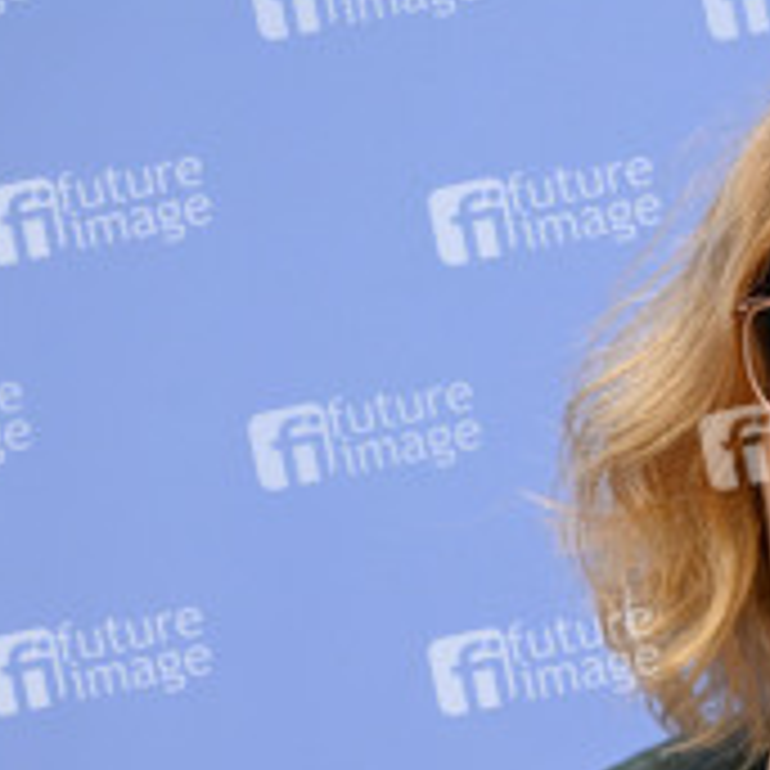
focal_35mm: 335
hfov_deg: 5.2
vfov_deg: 5.2
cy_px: 549
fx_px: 8431
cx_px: 876
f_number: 4
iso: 3200
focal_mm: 150
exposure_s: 1/800
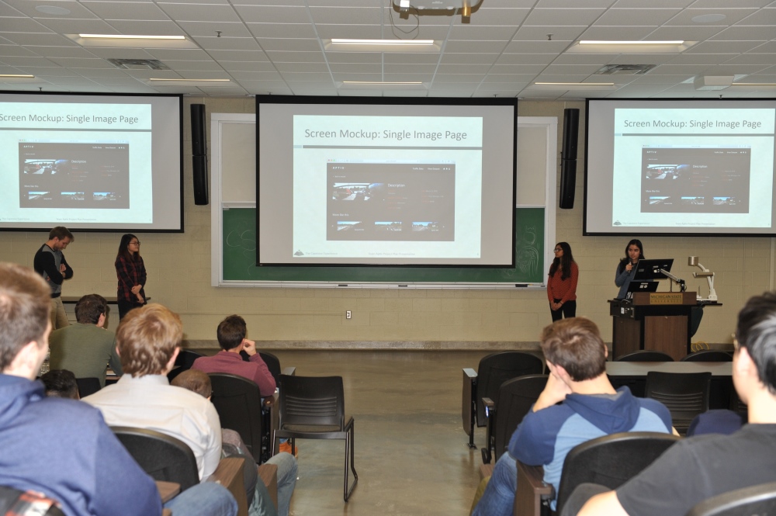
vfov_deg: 33.3
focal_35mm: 40
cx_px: 388
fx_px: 861
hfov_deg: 48.5
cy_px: 258
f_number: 5
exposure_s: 1/60
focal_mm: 40
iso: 1000
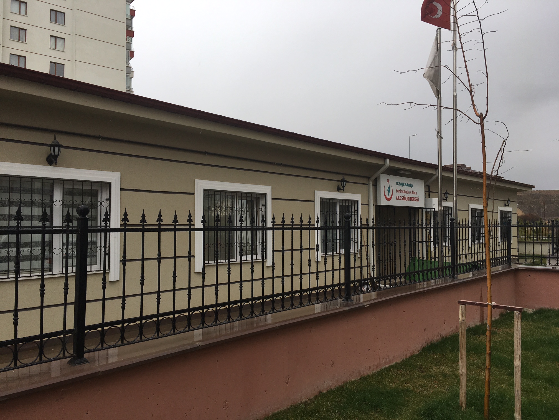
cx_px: 280
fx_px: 468
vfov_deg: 48.2
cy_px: 210
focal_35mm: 29
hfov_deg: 61.7
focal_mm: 4.15
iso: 25
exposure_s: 1/549
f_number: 2.2
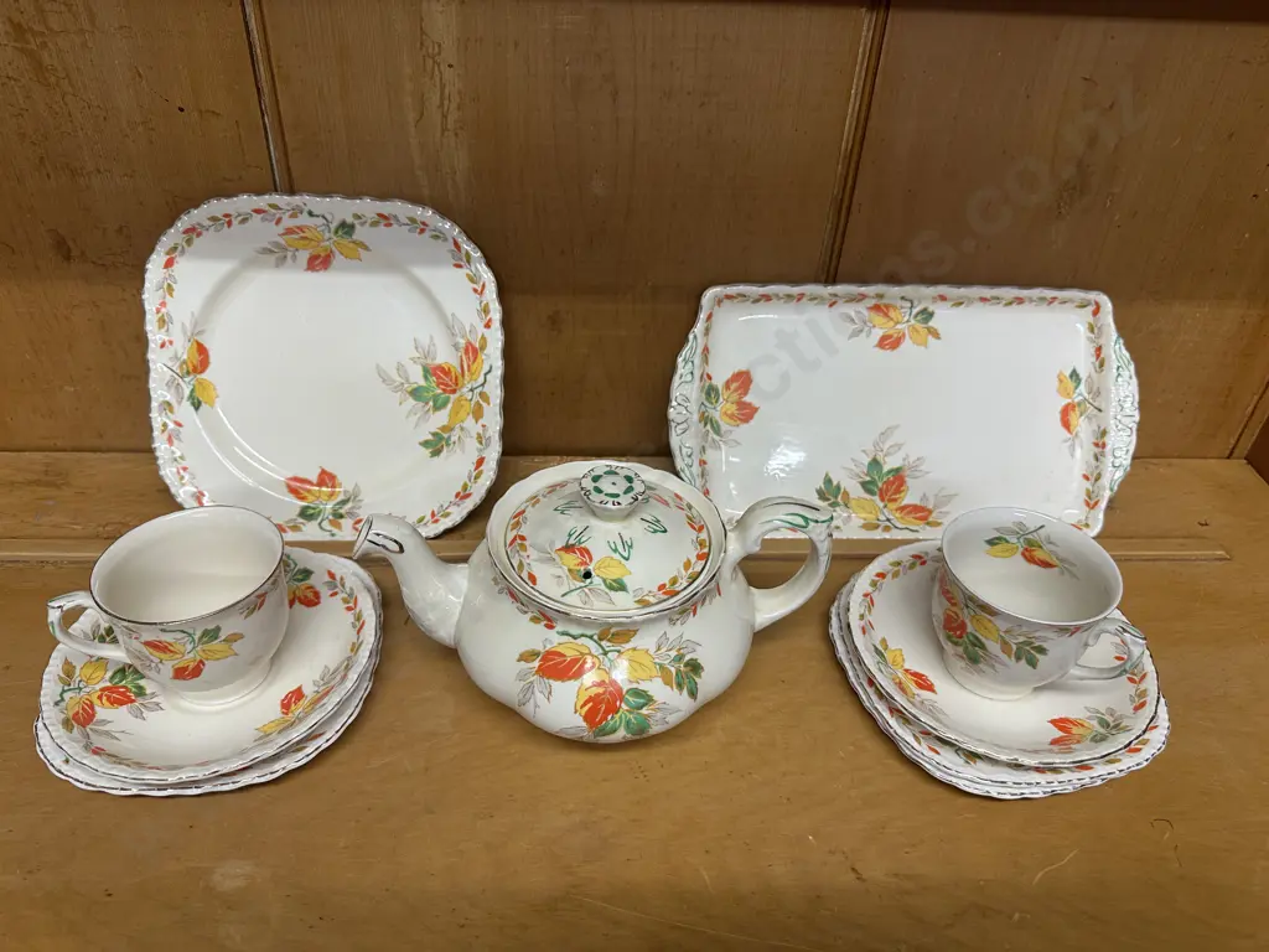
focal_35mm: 24
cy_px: 476
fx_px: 880
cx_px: 634
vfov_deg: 56.8
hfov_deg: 71.6
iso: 160
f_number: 1.78
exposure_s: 1/100
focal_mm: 6.86
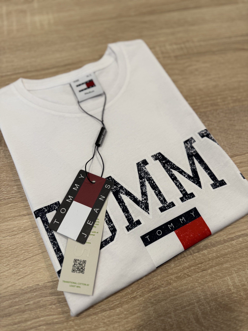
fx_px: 229
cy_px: 166
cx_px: 124
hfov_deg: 56.8
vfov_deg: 71.6
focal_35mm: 24
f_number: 1.78
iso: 125
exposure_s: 1/50
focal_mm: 6.76
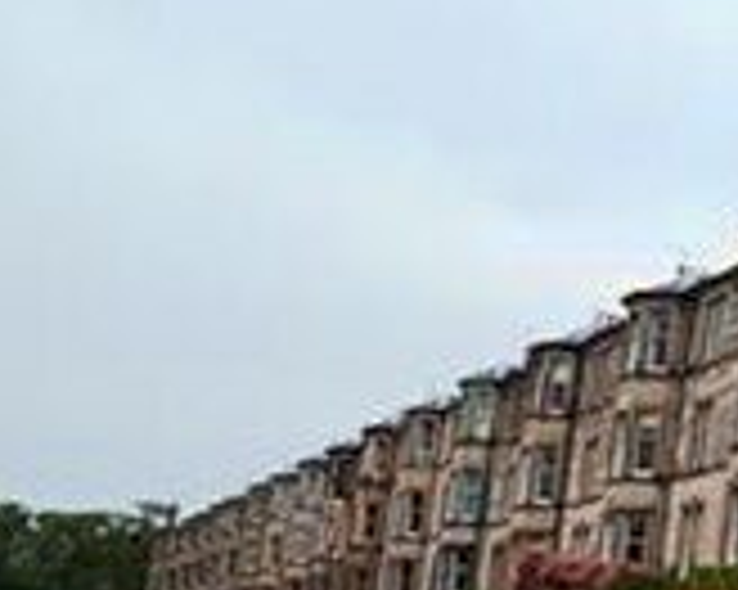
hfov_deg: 18.2
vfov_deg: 25.0
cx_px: 1539
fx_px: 1310
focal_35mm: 60
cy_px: 464
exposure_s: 1/125
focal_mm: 10
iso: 400
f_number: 9
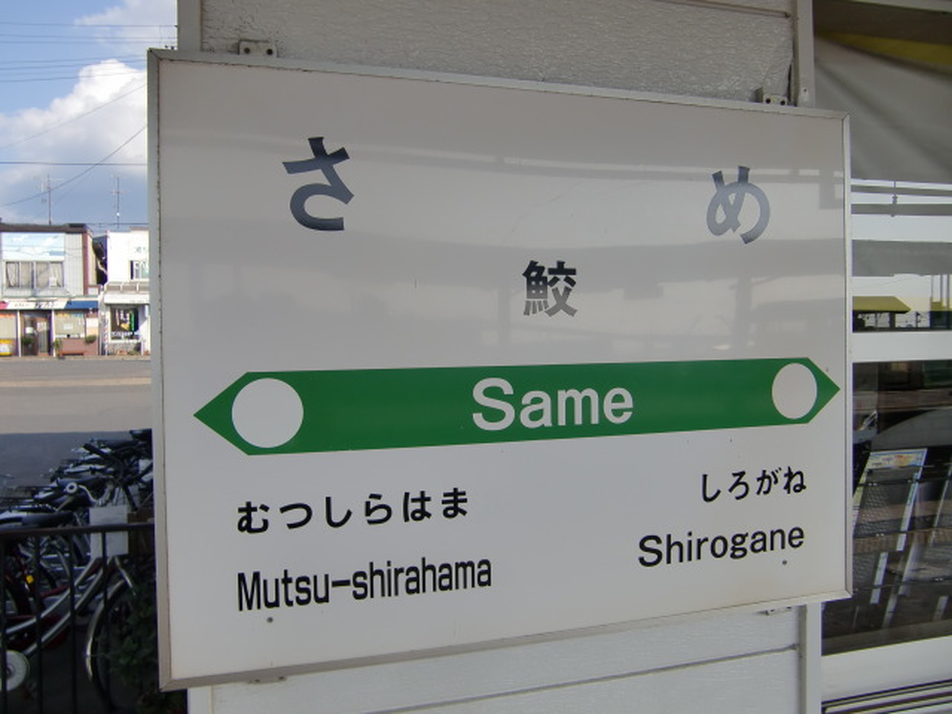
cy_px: 357
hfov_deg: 63.4
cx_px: 476
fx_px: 770
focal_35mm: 28
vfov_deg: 49.7
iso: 64
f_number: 7
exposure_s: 1/160
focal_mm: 4.9
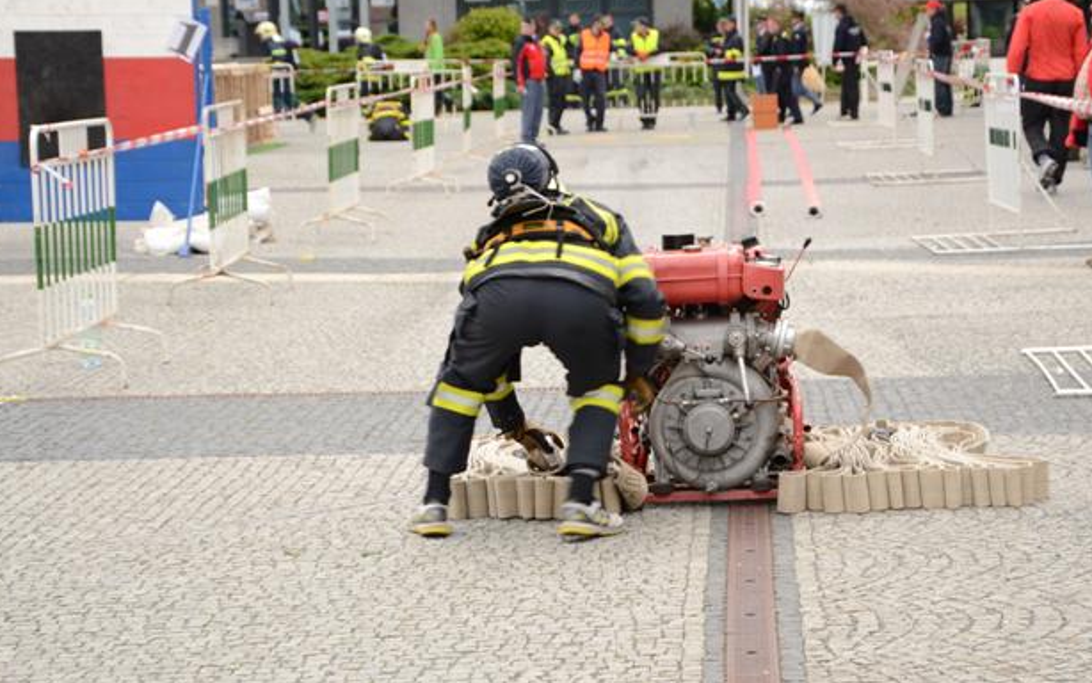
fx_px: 3096
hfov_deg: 20.0
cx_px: 571
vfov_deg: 12.6
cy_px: 292
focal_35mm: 104
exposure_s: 1/125
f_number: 5
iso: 100
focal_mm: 58
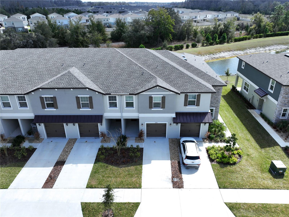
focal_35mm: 24
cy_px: 108
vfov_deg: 56.8
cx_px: 144
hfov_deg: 71.6
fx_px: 200
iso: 100
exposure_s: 1/240
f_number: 3.2
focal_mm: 12.29
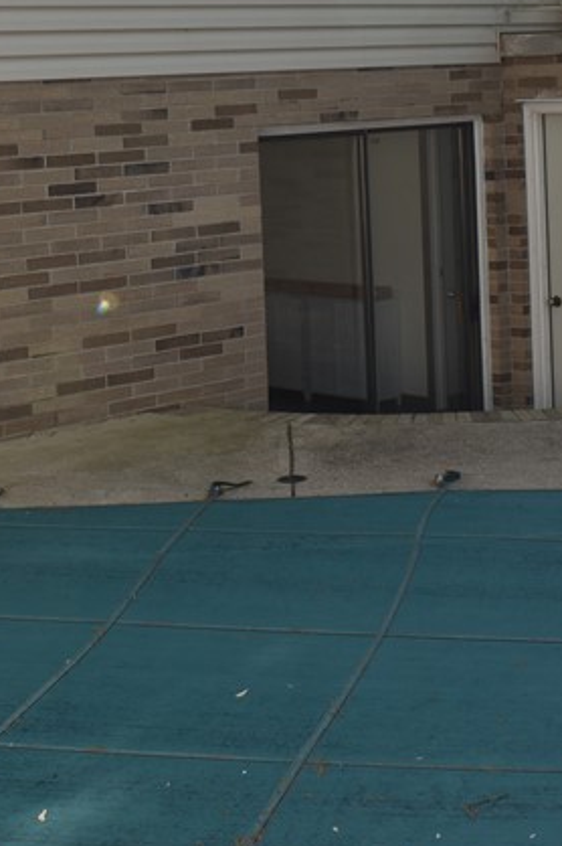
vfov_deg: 25.5
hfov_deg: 17.5
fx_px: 1829
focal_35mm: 78
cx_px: 235
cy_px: 150
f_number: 7.1
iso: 100
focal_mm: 20
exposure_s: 1/100
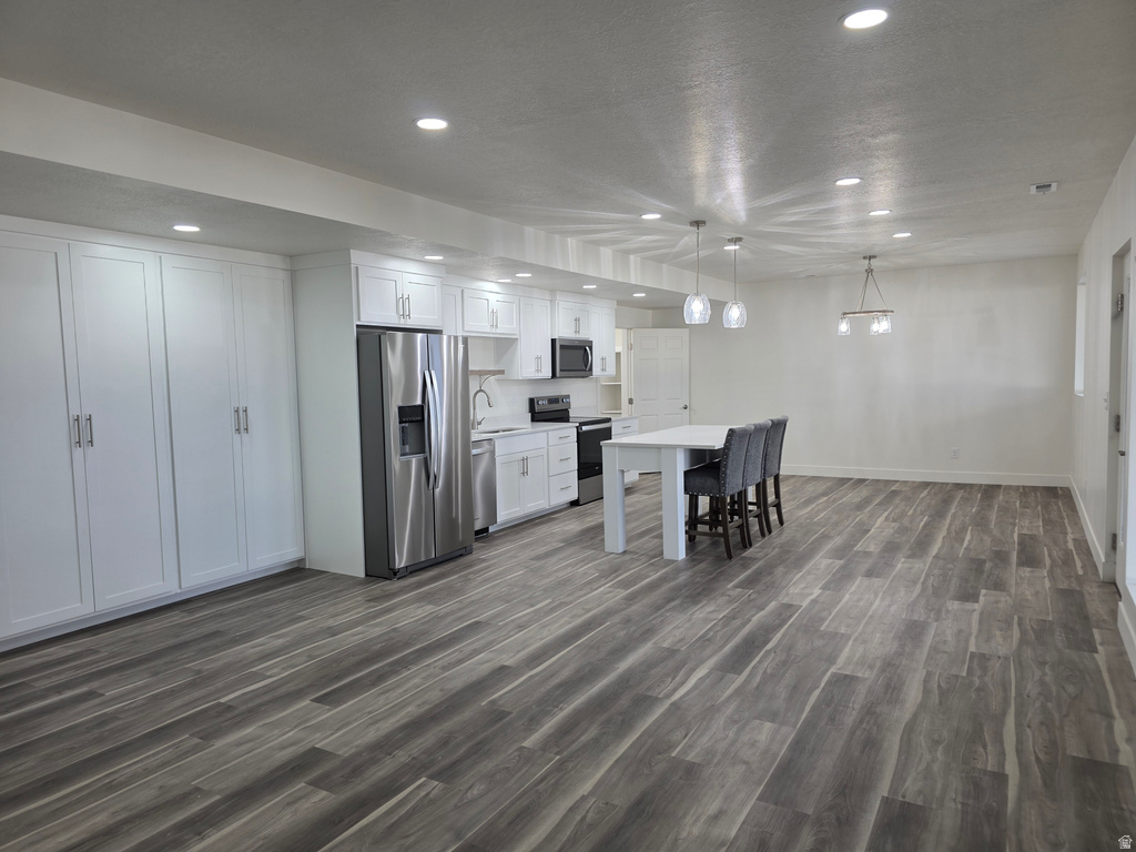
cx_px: 568
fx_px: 755
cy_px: 426
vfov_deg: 58.9
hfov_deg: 73.9
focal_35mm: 23
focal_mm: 6.3
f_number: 1.7
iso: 100
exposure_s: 1/120
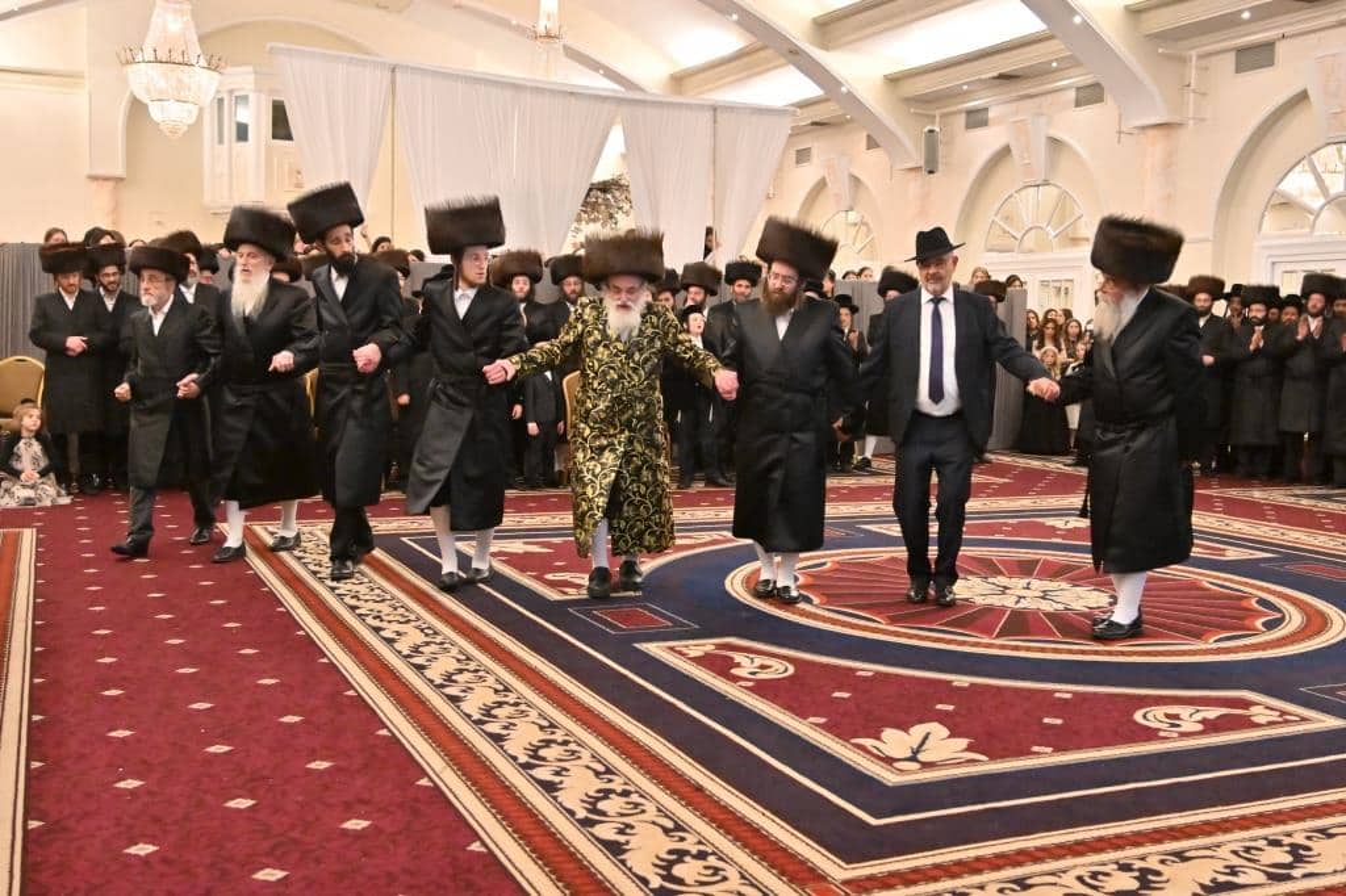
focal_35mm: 36
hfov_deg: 53.1
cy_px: 448
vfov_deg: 36.8
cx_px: 673
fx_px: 1345
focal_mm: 24
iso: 2500
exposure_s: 1/160
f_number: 4
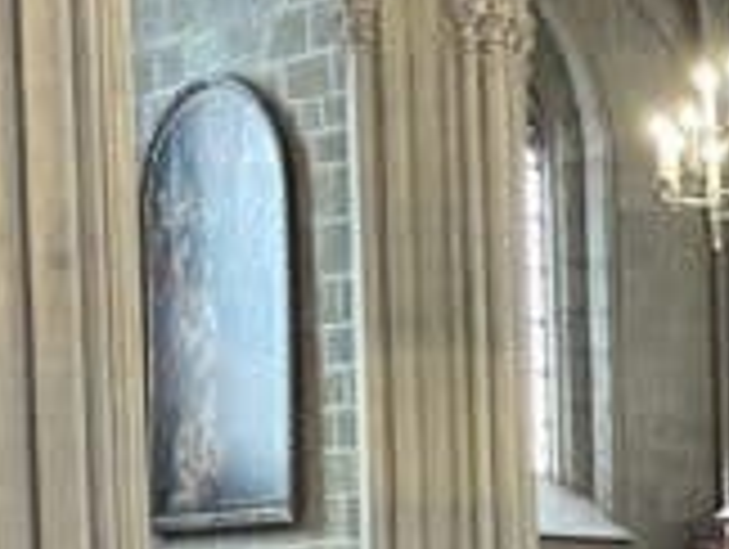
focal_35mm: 123
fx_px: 2594
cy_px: 810
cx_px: 1260
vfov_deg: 11.6
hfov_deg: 14.3
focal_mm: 4.2
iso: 500
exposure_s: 1/52
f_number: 1.6
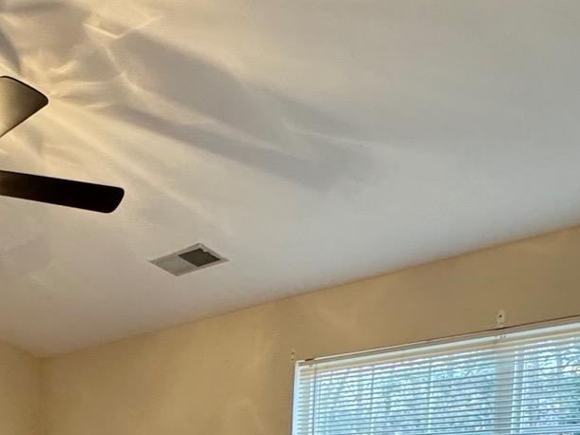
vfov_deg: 27.1
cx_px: -24
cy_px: 527
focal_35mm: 47
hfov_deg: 35.7
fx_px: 788
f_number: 2.2
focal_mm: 2.22
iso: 250
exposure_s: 1/60
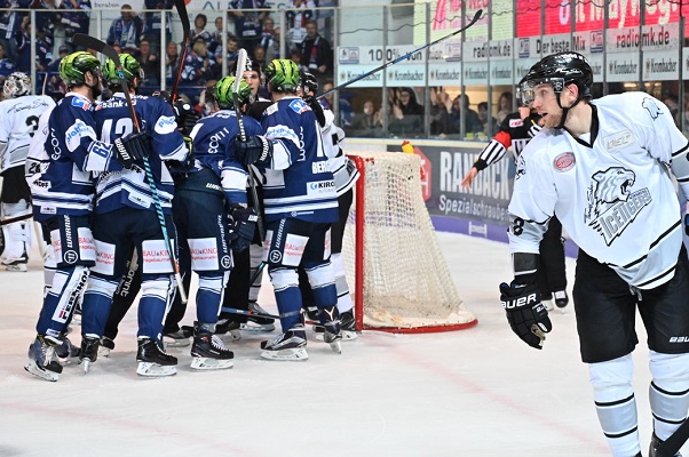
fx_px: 1644
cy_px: 246
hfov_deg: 23.7
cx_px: 381
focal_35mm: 86
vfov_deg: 15.9
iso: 3200
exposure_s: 1/1000
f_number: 4
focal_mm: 70
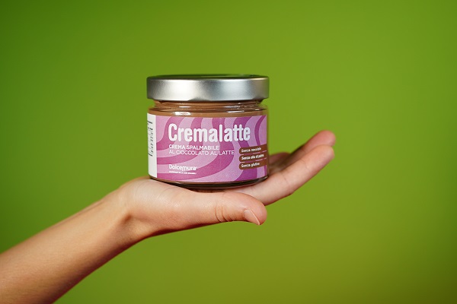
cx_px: 228
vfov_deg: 26.0
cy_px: 152
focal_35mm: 52
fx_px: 660
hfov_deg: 38.2
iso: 200
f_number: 2.5
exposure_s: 1/1000
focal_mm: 35
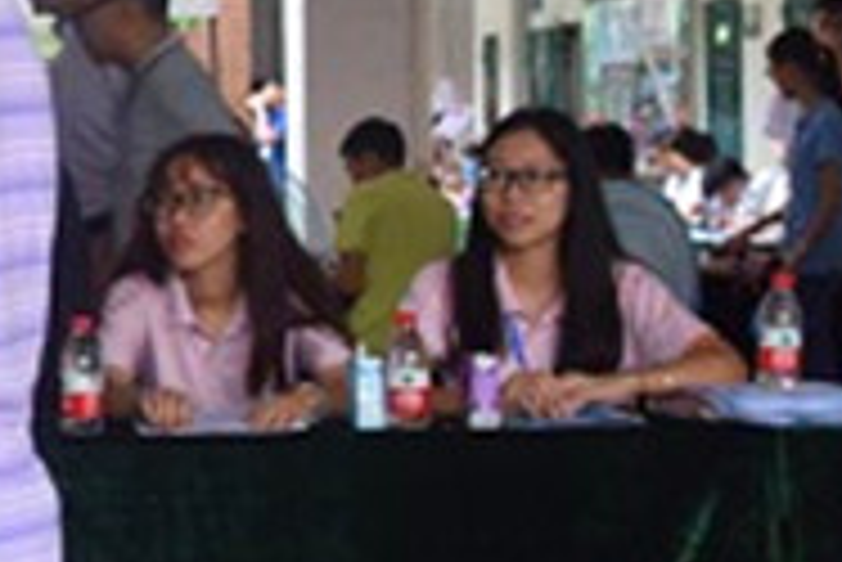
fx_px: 4049
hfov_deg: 11.5
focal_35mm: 173
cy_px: 182
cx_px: -266
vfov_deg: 7.9
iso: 400
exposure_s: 1/100
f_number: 4.5
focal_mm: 24
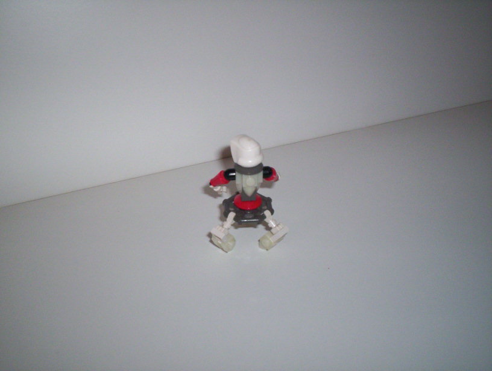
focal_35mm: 38
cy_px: 186
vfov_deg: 37.9
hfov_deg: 48.9
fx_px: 541
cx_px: 246
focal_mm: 4.99
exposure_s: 1/60
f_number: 4.5
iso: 140
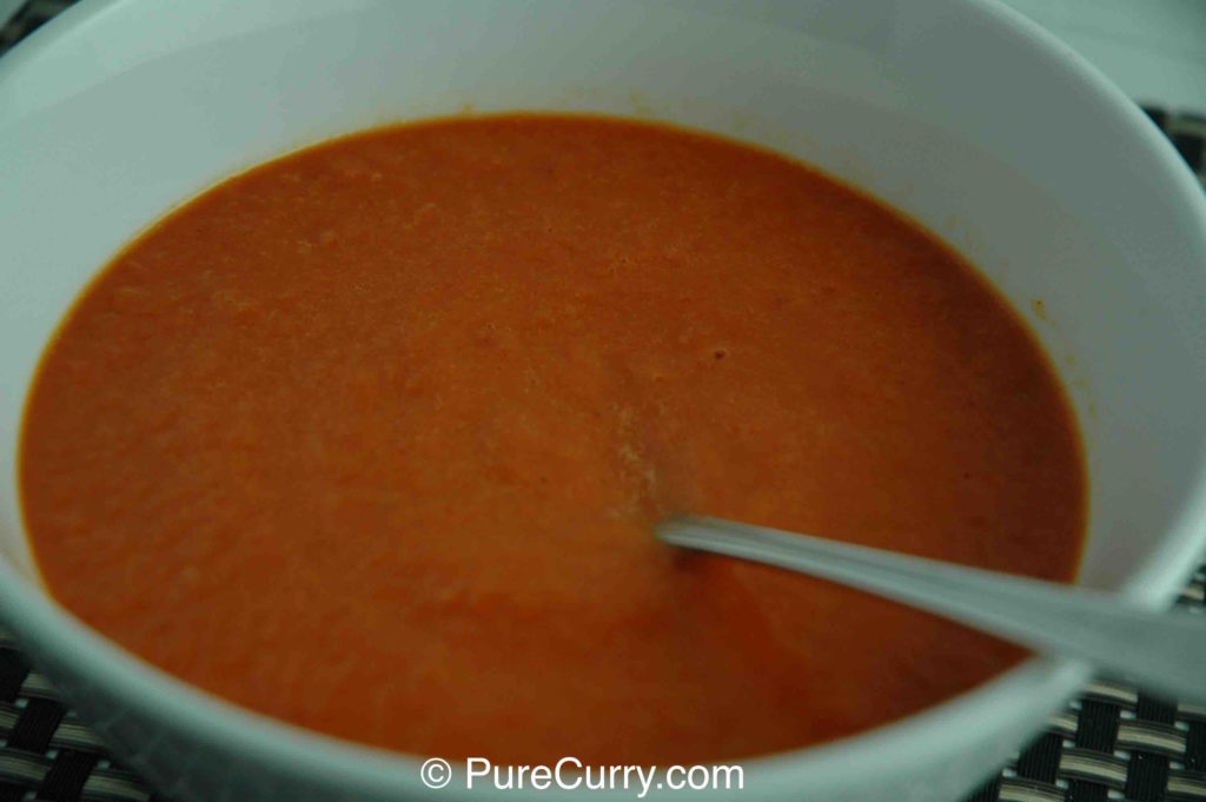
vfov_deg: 13.0
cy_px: 401
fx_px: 3515
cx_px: 603
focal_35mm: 105
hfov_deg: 19.5
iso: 400
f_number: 4.5
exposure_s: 1/125
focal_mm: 70
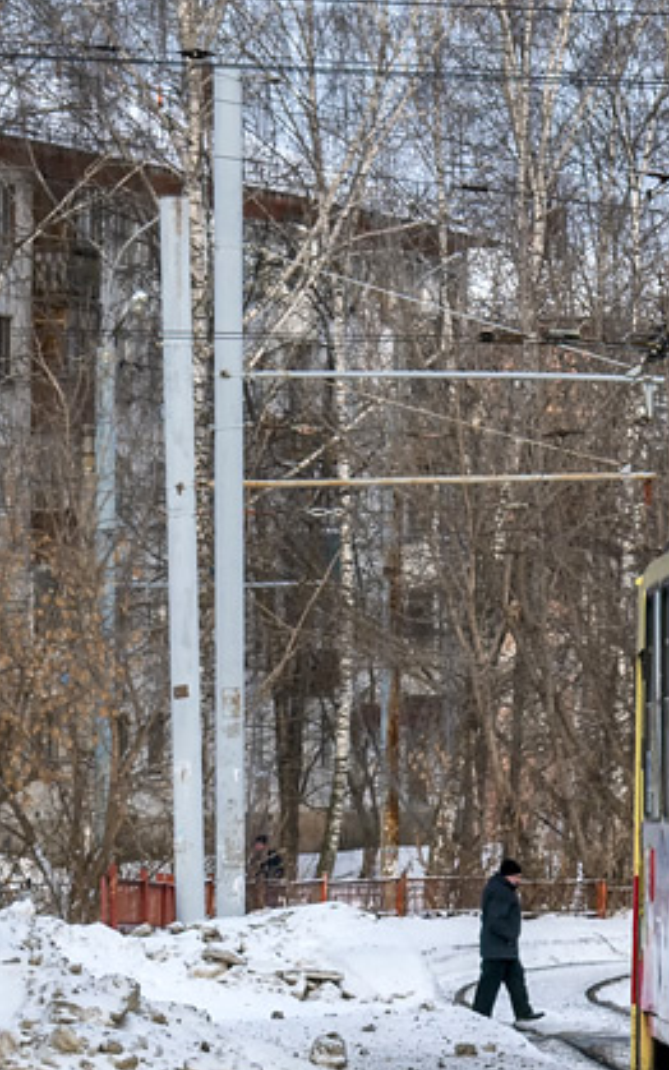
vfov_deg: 8.4
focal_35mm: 250
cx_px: 1085
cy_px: 398
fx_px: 7276
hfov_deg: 5.2
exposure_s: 1/500
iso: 125
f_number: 8
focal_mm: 55
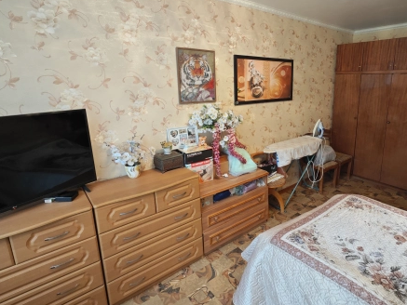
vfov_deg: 65.8
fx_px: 235
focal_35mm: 20
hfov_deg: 80.5
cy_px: 137
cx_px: 249
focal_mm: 2.16
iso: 640
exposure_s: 1/33.3
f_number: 2.2
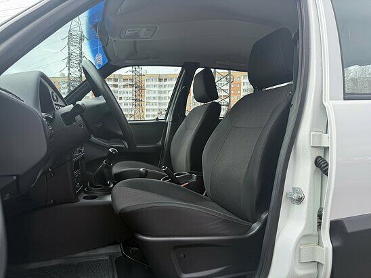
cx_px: 186
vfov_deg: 56.8
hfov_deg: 71.6
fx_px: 257
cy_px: 139
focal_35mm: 24
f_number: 1.78
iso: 100
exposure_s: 1/1106
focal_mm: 6.76
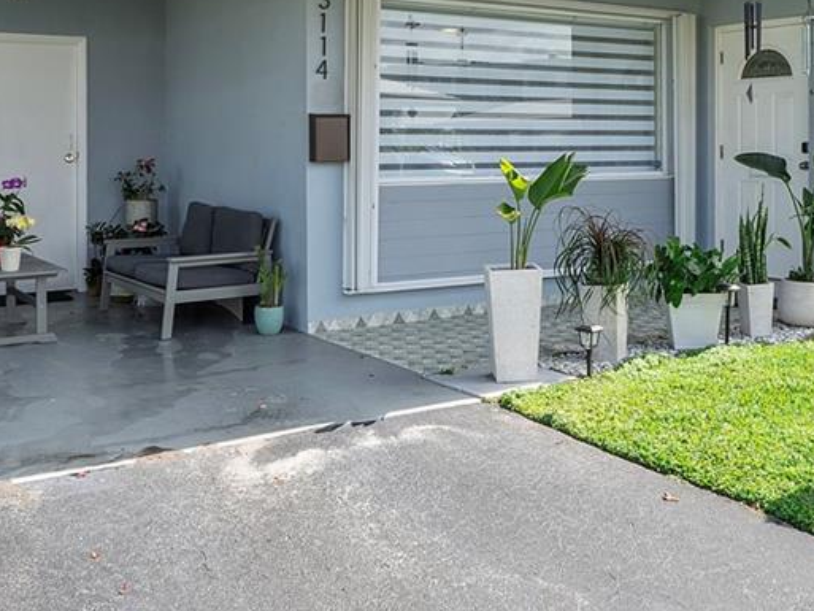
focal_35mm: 45
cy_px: 138
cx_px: 501
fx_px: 1058
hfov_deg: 41.8
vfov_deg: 31.5
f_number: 11
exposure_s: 1/100
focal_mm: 10
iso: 100
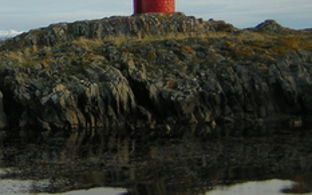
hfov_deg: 21.6
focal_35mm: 94
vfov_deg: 13.7
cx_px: 28
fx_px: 800
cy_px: -16
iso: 100
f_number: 2.9
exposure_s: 1/166
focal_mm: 6.1
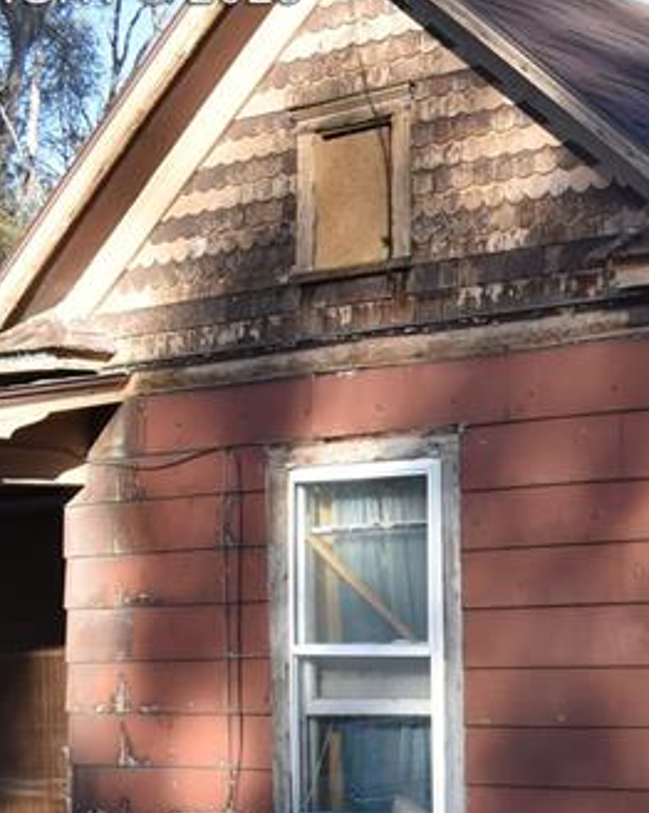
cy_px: 714
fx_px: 2115
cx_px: 1085
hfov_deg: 15.5
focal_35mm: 88
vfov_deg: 21.3
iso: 800
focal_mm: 20
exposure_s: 1/400
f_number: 11
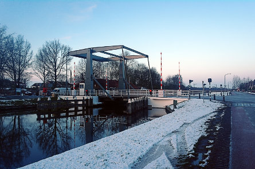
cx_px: 128
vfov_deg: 47.9
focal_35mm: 27
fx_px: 191
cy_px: 84
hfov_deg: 67.4
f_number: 3.8
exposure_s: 1/50
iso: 100
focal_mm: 18
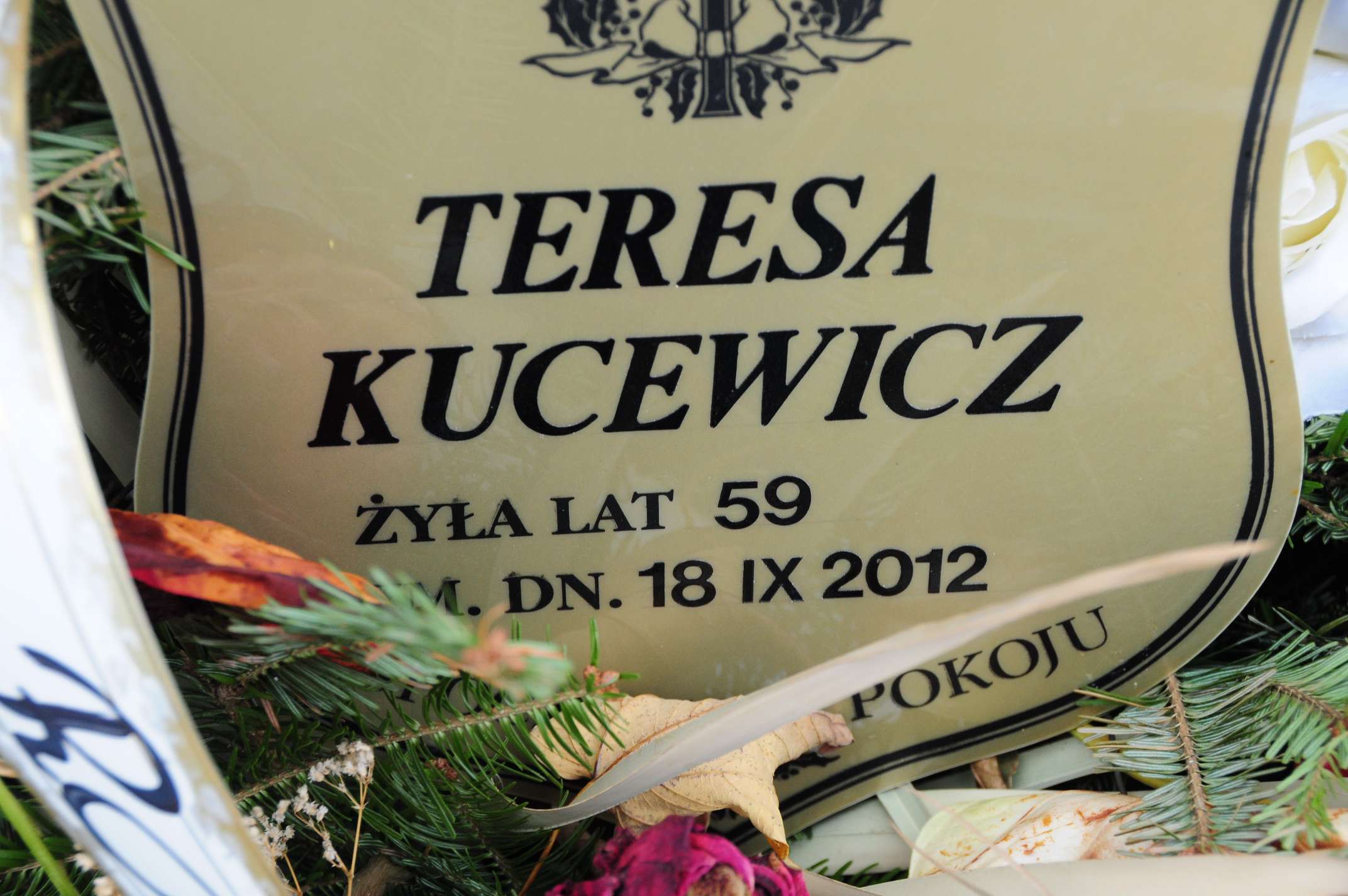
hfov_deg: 24.2
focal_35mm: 84
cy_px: 448
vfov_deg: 16.2
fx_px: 3141
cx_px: 674
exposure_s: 1/250
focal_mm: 56
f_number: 7.1
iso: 500
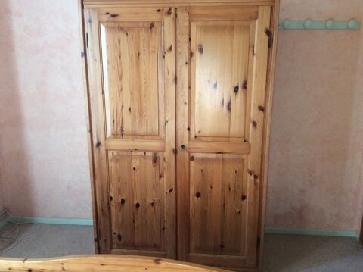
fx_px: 335
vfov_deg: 44.1
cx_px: 182
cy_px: 136
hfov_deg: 56.9
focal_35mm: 32
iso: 80
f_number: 2.4
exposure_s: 1/25
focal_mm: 3.3
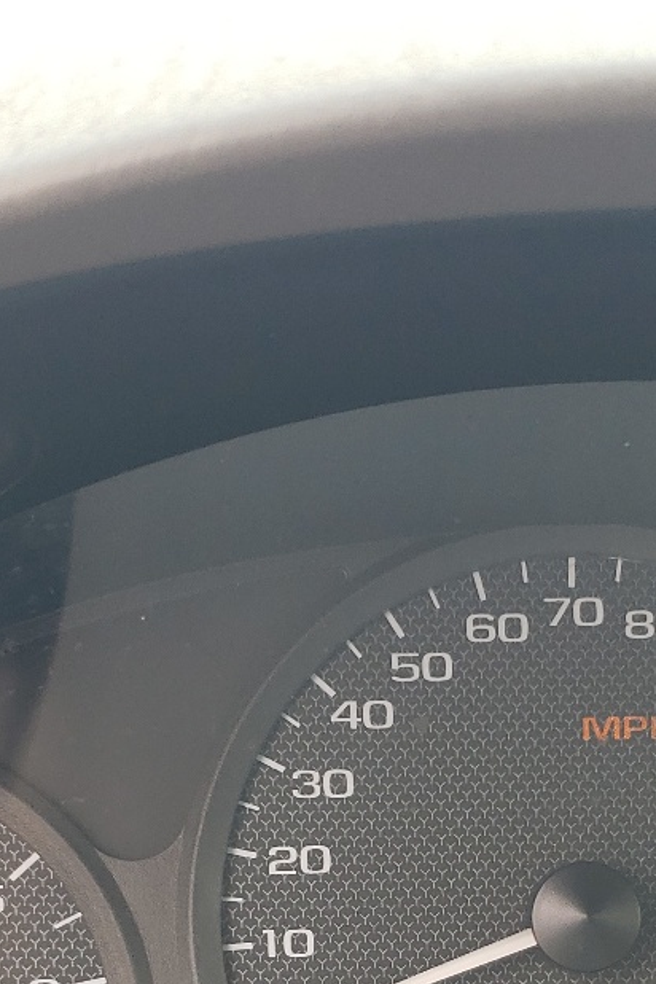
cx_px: 417
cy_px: 946
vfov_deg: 27.4
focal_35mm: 70
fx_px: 1913
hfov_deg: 19.4
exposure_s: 1/238
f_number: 1.5
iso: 50
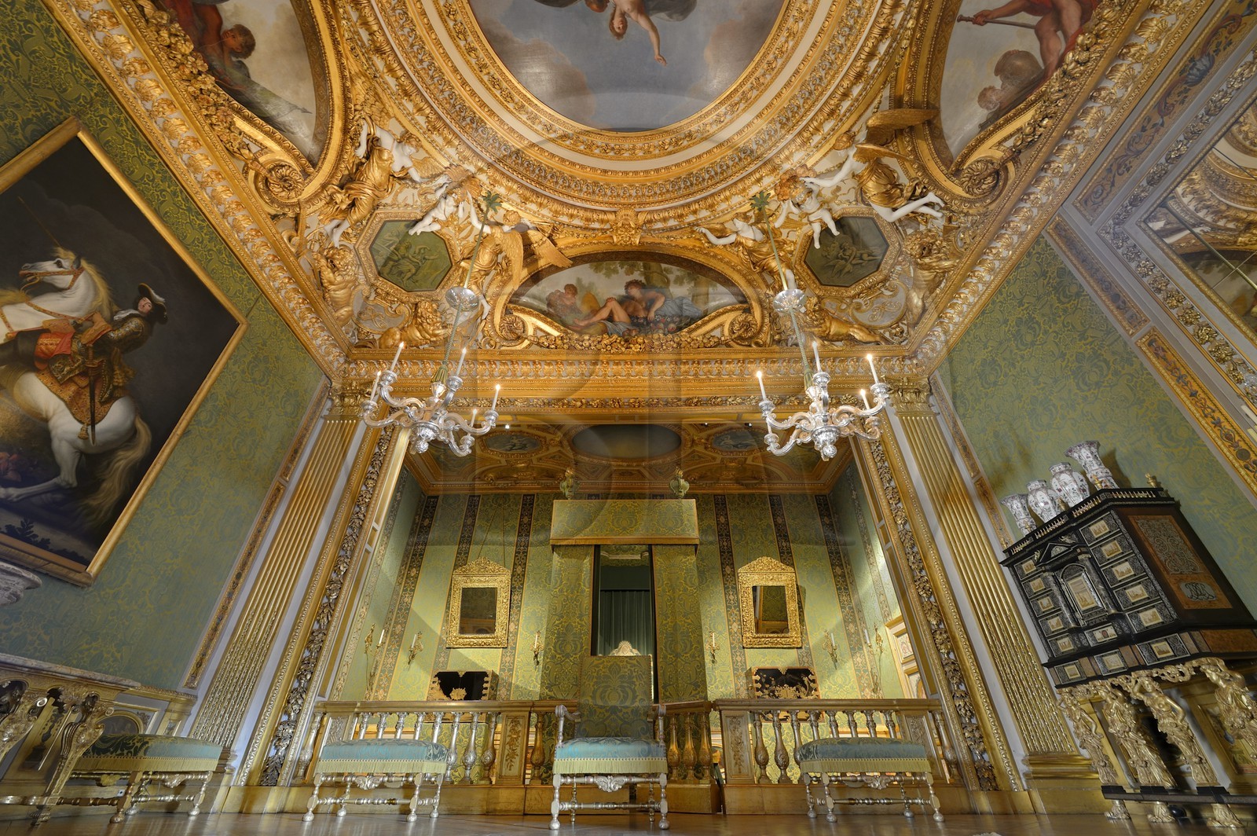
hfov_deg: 104.3
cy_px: 418
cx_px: 628
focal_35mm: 14
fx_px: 488
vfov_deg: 81.1
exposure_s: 1
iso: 400
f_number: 6.3
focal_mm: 14
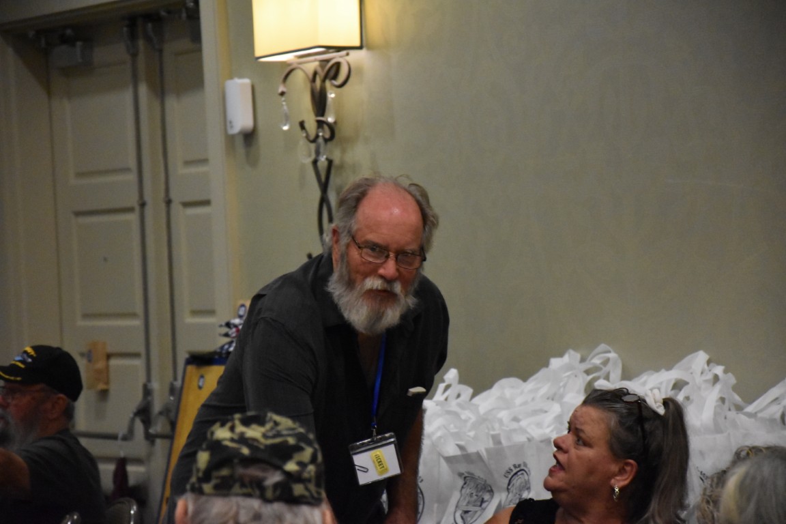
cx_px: 393
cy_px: 262
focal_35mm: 158
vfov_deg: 8.7
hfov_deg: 13.0
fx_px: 3438
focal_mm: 105
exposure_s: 1/125
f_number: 5.6
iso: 7200
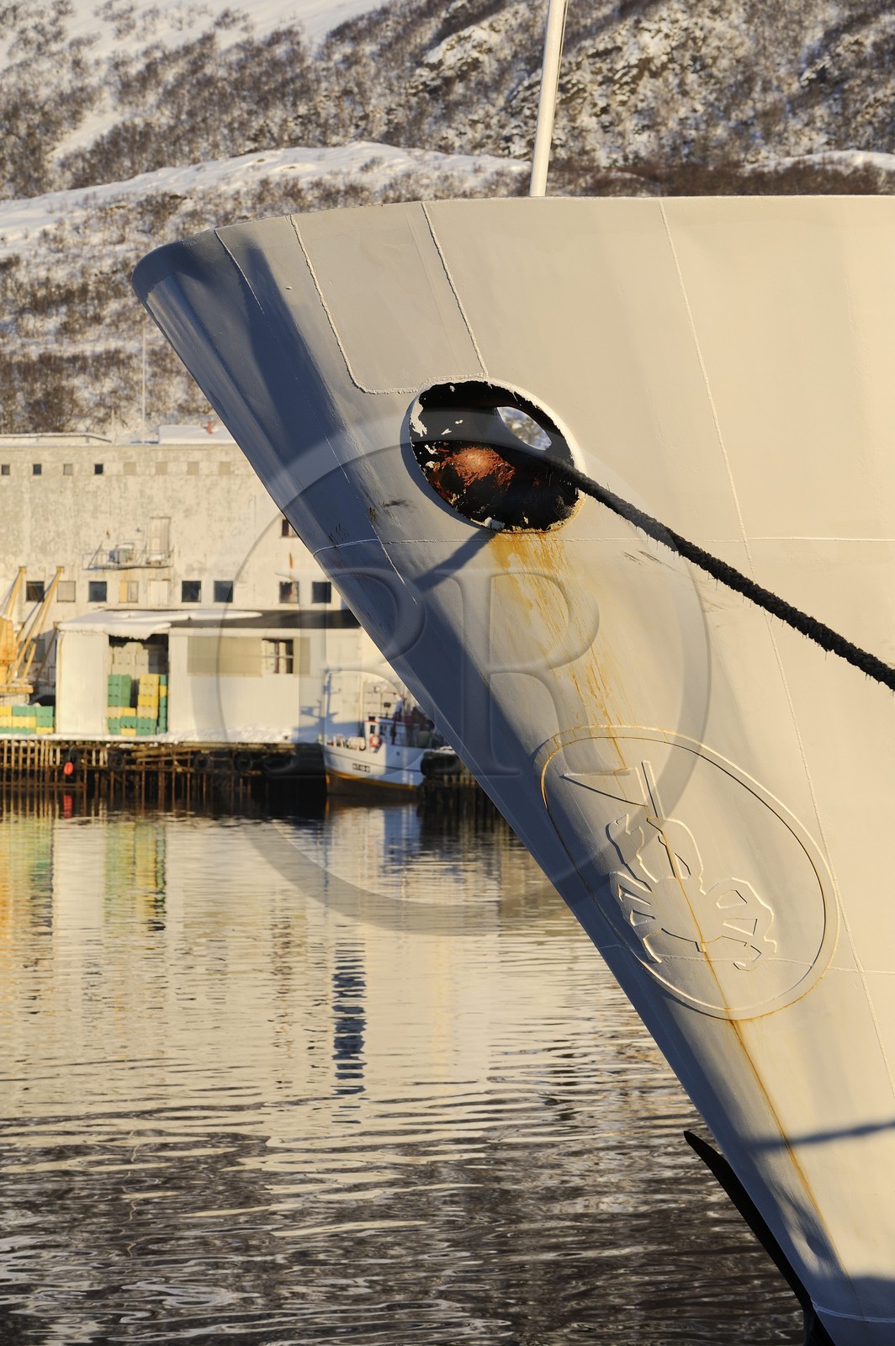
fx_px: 4333
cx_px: 448
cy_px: 673
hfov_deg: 11.8
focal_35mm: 116
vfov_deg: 17.7
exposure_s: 1/400
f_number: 9
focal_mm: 116
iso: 200
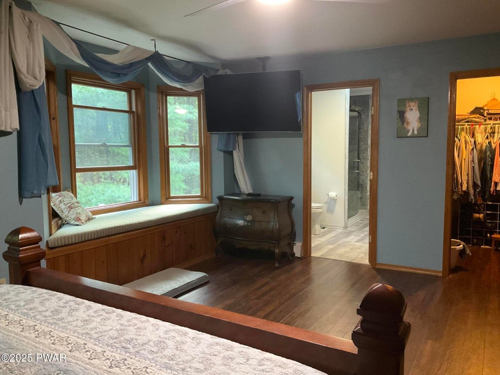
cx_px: 250
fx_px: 419
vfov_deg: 48.2
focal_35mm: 29
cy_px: 188
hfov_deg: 61.7
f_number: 1.8
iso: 250
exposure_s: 1/40
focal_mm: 3
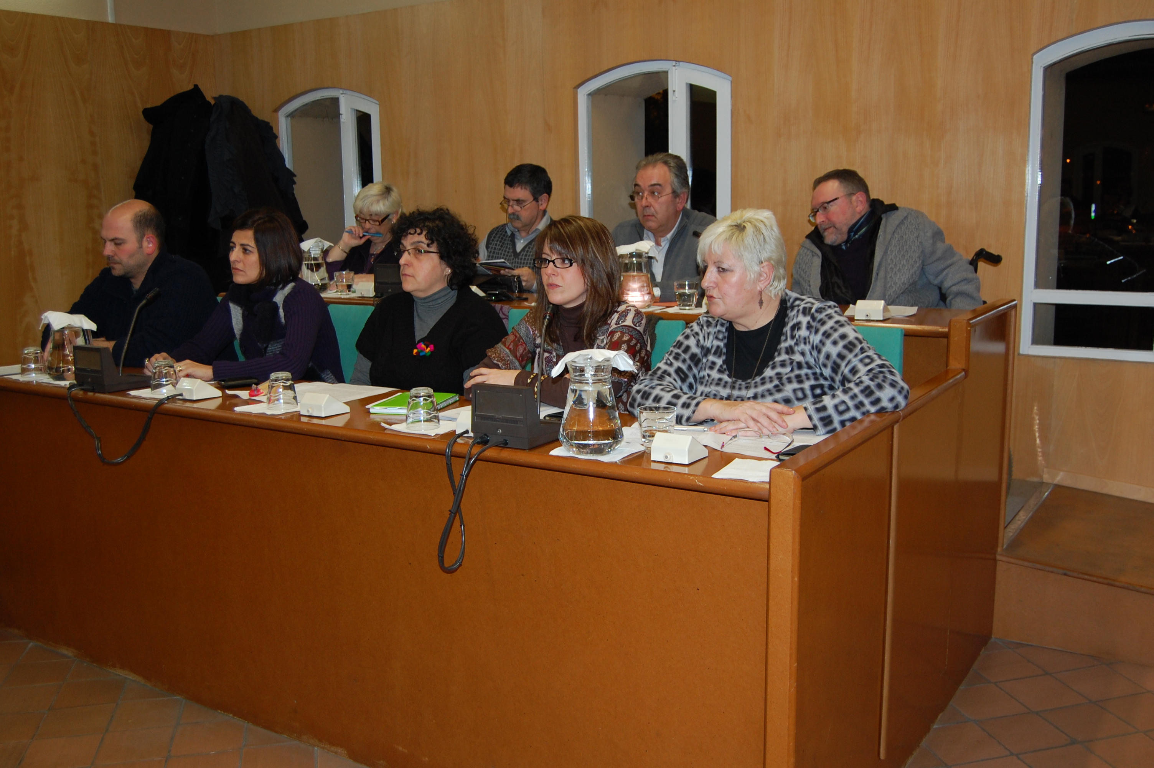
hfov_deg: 55.1
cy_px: 384
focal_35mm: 34
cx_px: 577
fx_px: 1105
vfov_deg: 38.3
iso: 400
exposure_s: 1/60
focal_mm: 23
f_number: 3.8
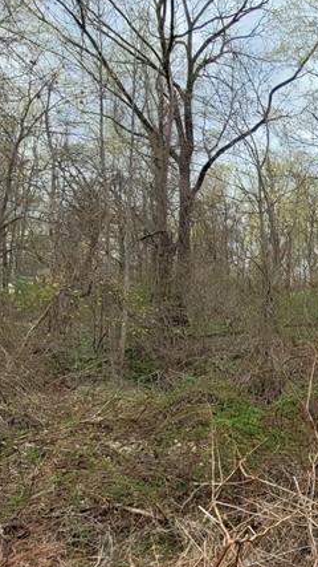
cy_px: 369
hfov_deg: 29.9
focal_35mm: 34
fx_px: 510
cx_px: 378
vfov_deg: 57.0
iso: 40
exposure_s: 1/282
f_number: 2.2
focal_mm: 1.74
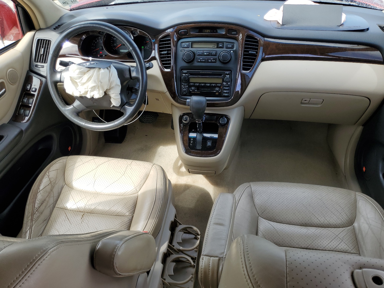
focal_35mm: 26
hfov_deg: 67.3
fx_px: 288
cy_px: 144
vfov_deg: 53.1
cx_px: 192
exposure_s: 1/455
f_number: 1.5
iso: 50
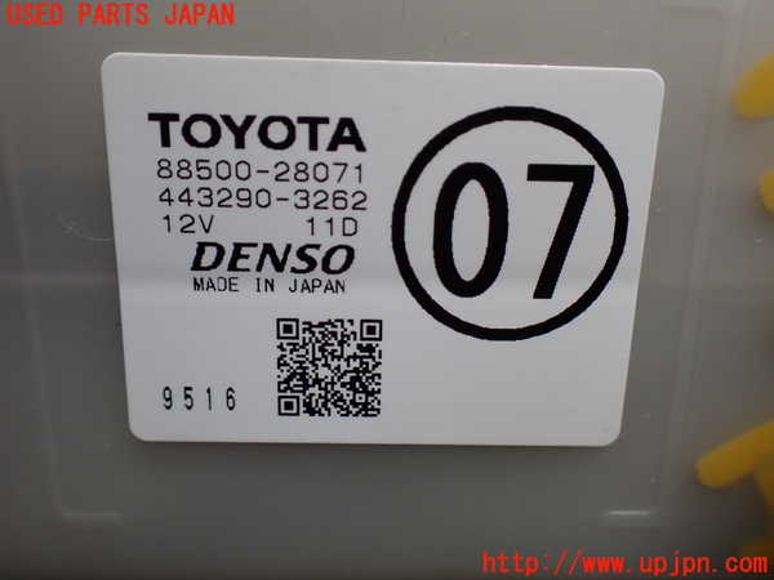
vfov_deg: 46.8
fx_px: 671
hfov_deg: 60.0
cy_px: 290
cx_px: 387
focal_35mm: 30
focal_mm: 5.4
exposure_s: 1/125
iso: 125
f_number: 2.3
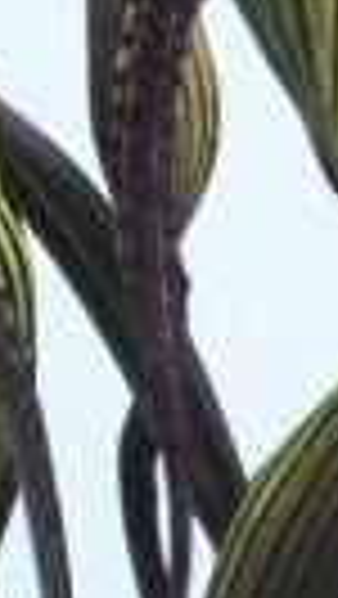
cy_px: 1416
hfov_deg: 3.0
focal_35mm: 402
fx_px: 6393
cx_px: 146
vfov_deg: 5.2
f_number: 16
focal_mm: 50
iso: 1600
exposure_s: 1/10
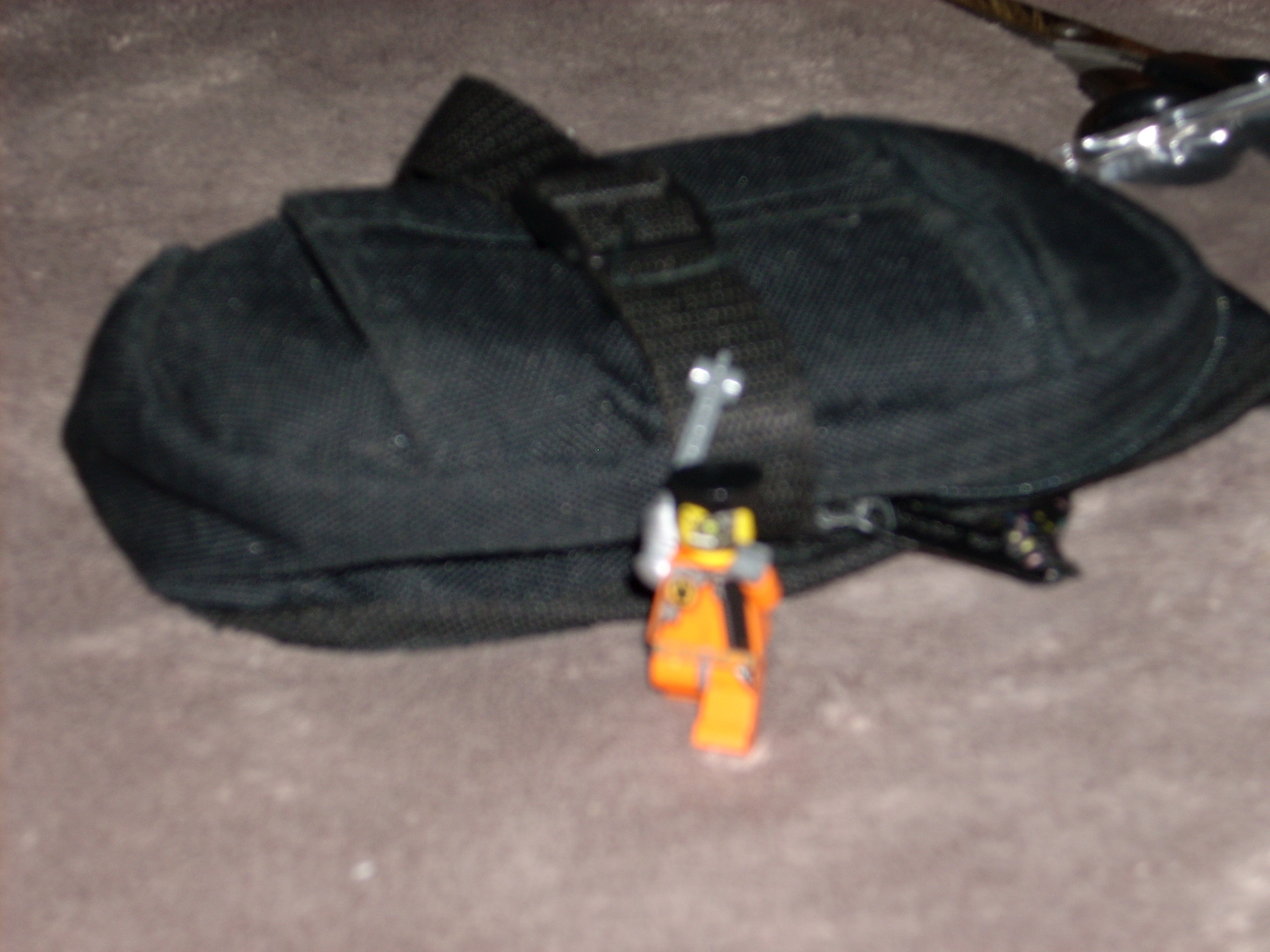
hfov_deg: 25.3
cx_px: 635
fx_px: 2825
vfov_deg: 19.1
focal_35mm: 77
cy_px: 476
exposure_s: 1/60
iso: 64
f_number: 4.2
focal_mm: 12.8
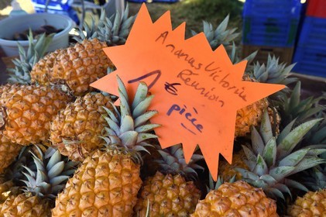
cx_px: 163
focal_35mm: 36
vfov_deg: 36.8
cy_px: 108
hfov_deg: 53.2
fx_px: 326
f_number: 9
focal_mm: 36
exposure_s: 1/100
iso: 200
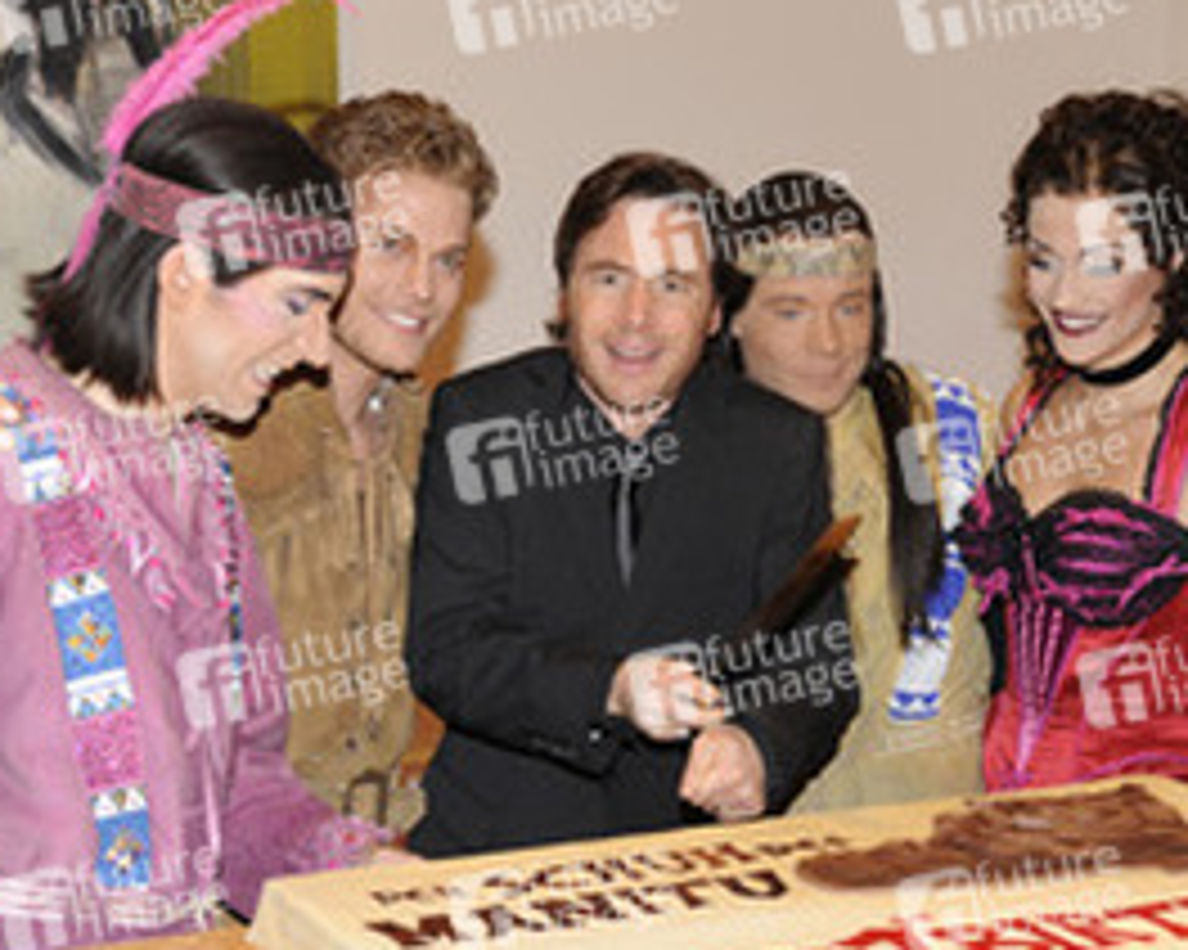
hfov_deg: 23.9
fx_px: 2812
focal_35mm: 80
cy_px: 563
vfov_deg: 19.1
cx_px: 623
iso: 800
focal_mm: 50
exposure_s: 1/125
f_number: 5.6
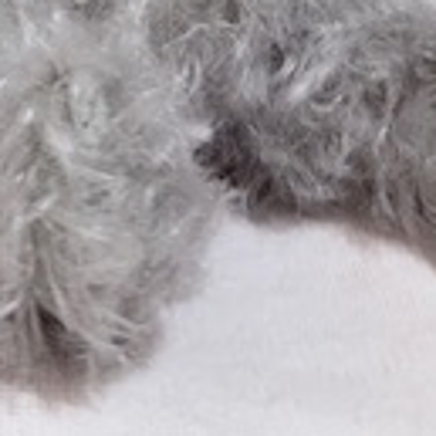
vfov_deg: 14.0
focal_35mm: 105
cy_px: -439
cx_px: 128
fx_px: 1496
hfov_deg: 16.5
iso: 64
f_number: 1.78
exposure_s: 1/201
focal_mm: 6.76
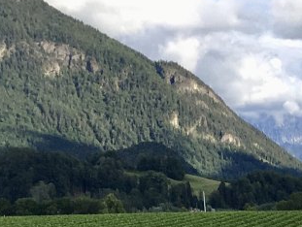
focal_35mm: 149
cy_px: 449
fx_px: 1301
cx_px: 523
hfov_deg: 12.3
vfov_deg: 9.4
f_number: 2.2
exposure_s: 1/635
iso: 25
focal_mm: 4.15
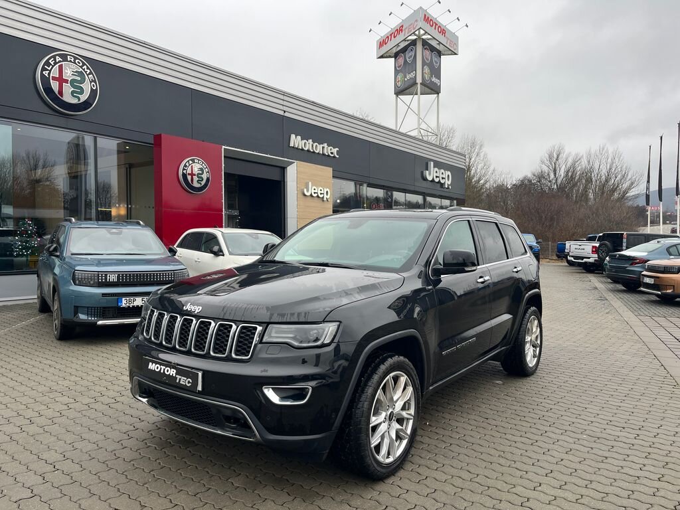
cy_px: 255
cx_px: 340
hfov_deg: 67.3
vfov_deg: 53.1
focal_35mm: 26
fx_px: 511
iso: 64
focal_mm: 5.1
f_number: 1.6
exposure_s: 1/121
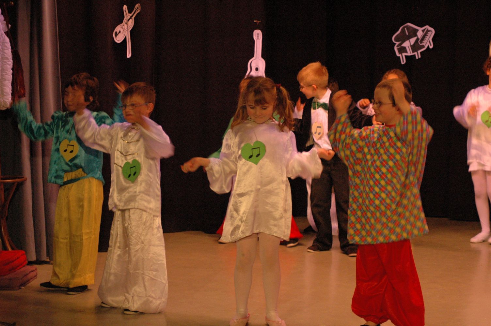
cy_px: 163
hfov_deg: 19.5
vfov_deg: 13.0
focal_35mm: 105
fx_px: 1431
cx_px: 246
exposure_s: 1/50
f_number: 4
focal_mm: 70
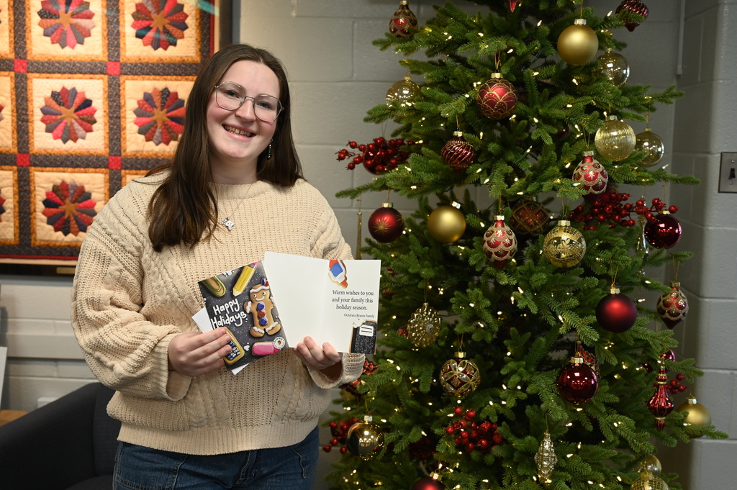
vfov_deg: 31.1
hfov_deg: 45.5
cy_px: 245
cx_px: 368
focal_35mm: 43
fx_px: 880
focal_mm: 43
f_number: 4
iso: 560
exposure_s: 1/125
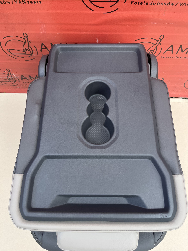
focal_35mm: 26
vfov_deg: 67.3
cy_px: 126
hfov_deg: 53.1
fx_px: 188
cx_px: 94
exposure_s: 1/185
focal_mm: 5.1
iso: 40
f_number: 1.6
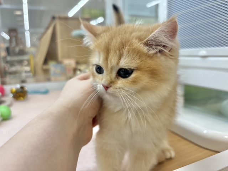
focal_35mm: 26
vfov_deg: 53.1
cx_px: 114
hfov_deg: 67.3
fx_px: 171
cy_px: 86
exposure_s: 1/100
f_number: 1.6
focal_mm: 5.96
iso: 80
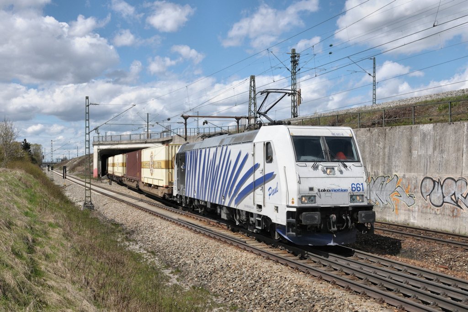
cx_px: 234
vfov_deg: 40.0
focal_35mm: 33
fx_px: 429
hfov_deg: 57.2
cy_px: 156
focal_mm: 22
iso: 320
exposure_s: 1/800
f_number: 10
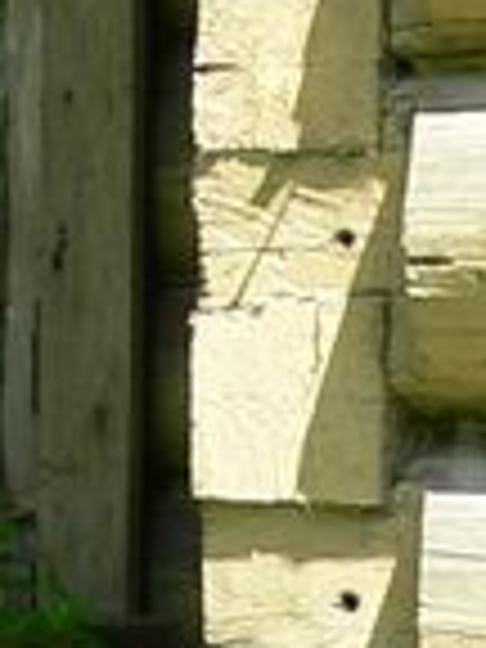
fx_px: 4979
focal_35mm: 266
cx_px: -648
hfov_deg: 5.4
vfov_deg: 7.3
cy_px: -392
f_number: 3.7
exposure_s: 1/125
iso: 80
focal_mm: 6
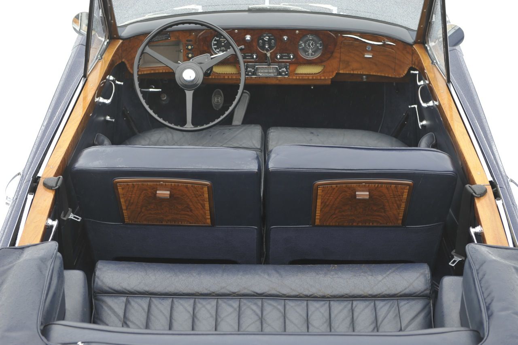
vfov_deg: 21.9
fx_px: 892
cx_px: 259
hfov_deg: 32.4
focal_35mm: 62
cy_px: 172
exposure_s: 1/125
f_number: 4.5
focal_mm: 62
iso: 400
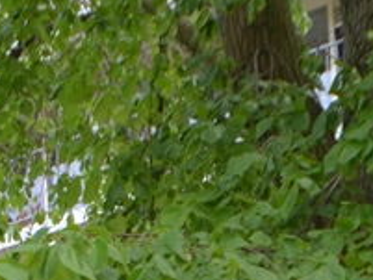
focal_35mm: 159
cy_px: 679
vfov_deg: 8.5
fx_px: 1714
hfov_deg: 11.5
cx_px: -308
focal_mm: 18
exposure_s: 1/200
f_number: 6.3
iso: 320
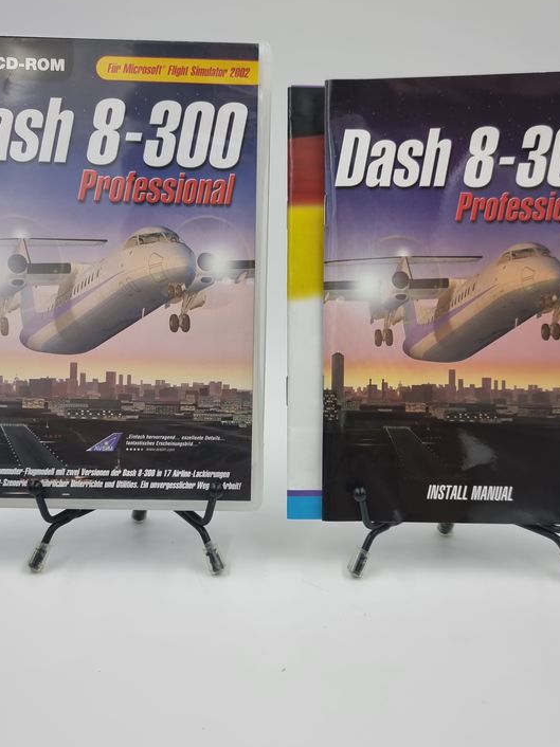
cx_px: 277
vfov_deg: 54.0
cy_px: 363
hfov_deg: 41.8
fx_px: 734
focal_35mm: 34
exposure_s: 1/120
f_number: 1.8
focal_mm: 6.7
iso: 50
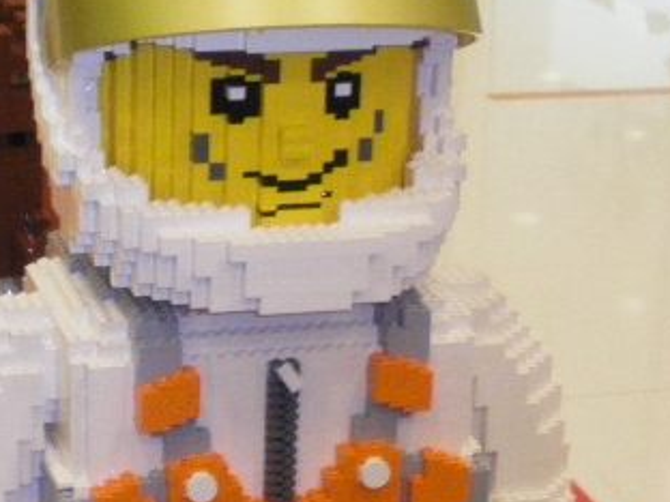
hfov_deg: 16.7
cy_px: 590
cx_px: 372
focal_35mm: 118
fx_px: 2284
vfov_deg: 12.3
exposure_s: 1/50
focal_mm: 6.3
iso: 400
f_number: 3.5
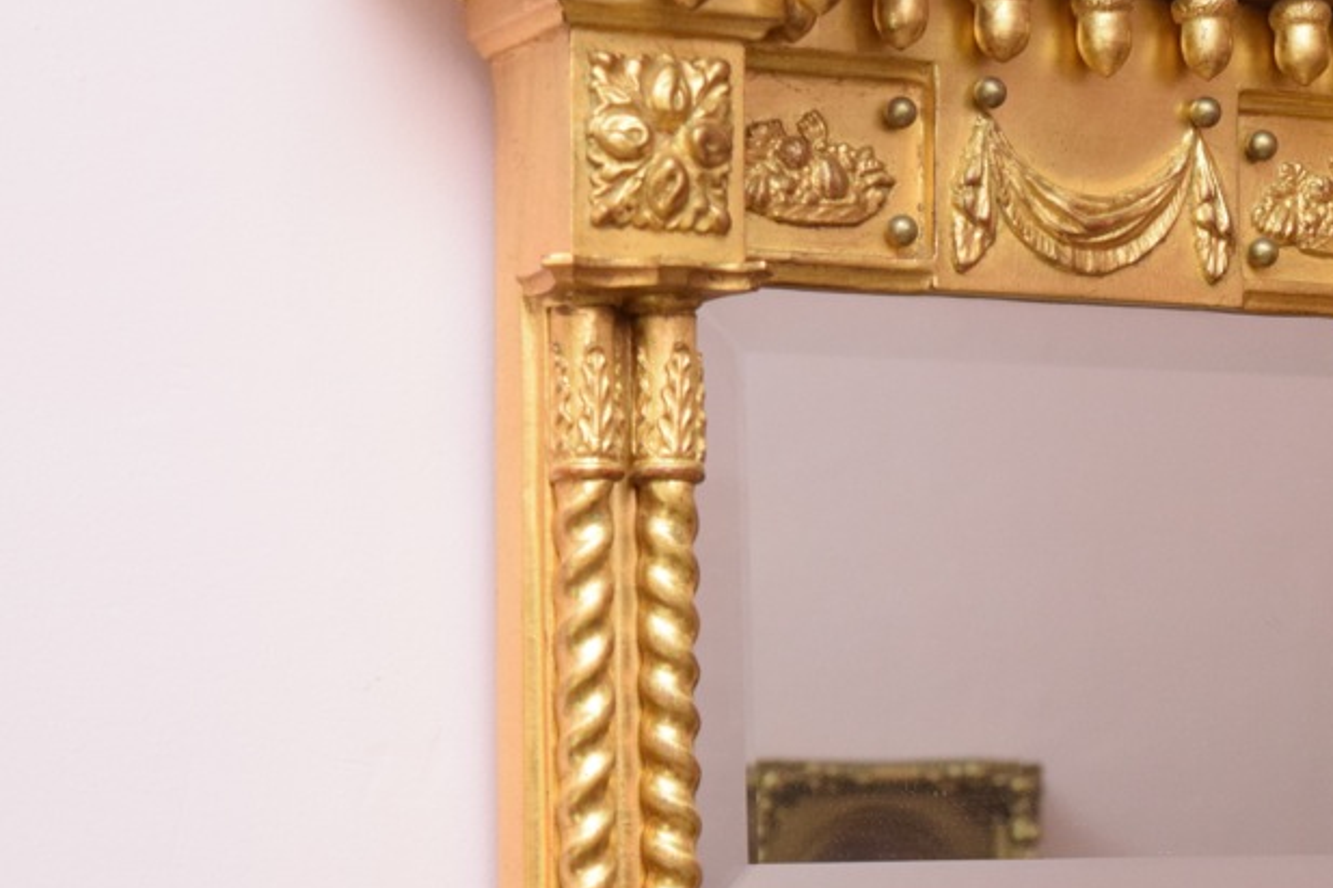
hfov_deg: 15.3
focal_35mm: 134
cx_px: 994
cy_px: 509
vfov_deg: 10.2
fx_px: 4953
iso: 2200
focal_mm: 55
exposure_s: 1/60
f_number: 5.6
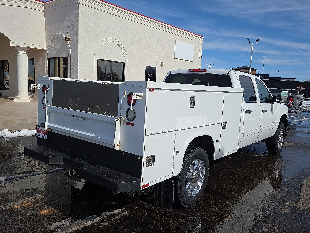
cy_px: 116
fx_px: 260
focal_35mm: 29
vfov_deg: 48.2
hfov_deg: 61.7
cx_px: 155
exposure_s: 1/10000
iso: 47
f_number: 1.8
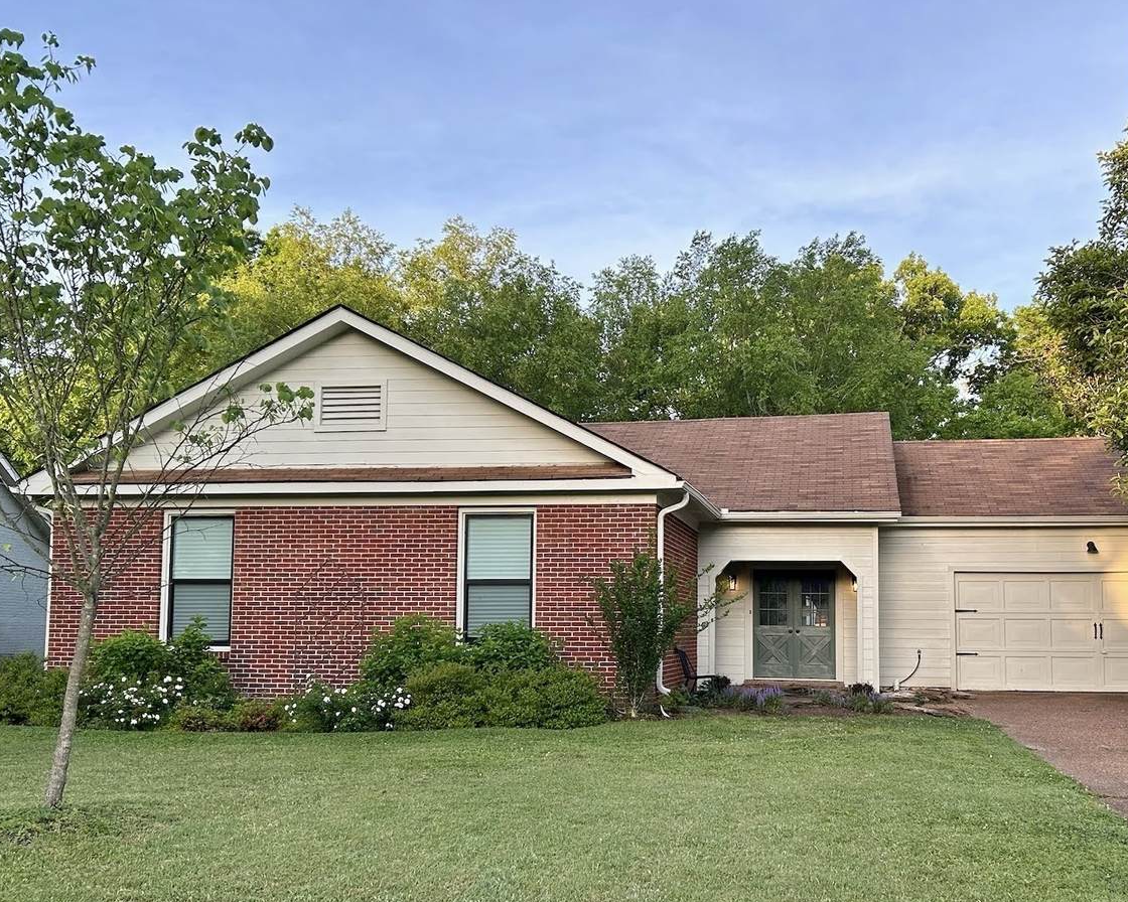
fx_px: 968
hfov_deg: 60.4
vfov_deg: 50.0
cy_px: 447
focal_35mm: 29
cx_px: 556
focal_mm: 5.7
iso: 50
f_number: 1.5
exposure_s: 1/526
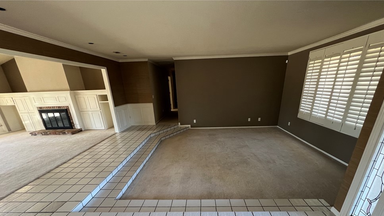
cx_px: 197
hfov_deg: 103.0
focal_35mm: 15
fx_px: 153
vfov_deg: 67.6
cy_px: 152
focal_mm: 1.57
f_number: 1.8
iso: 250
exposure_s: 1/77
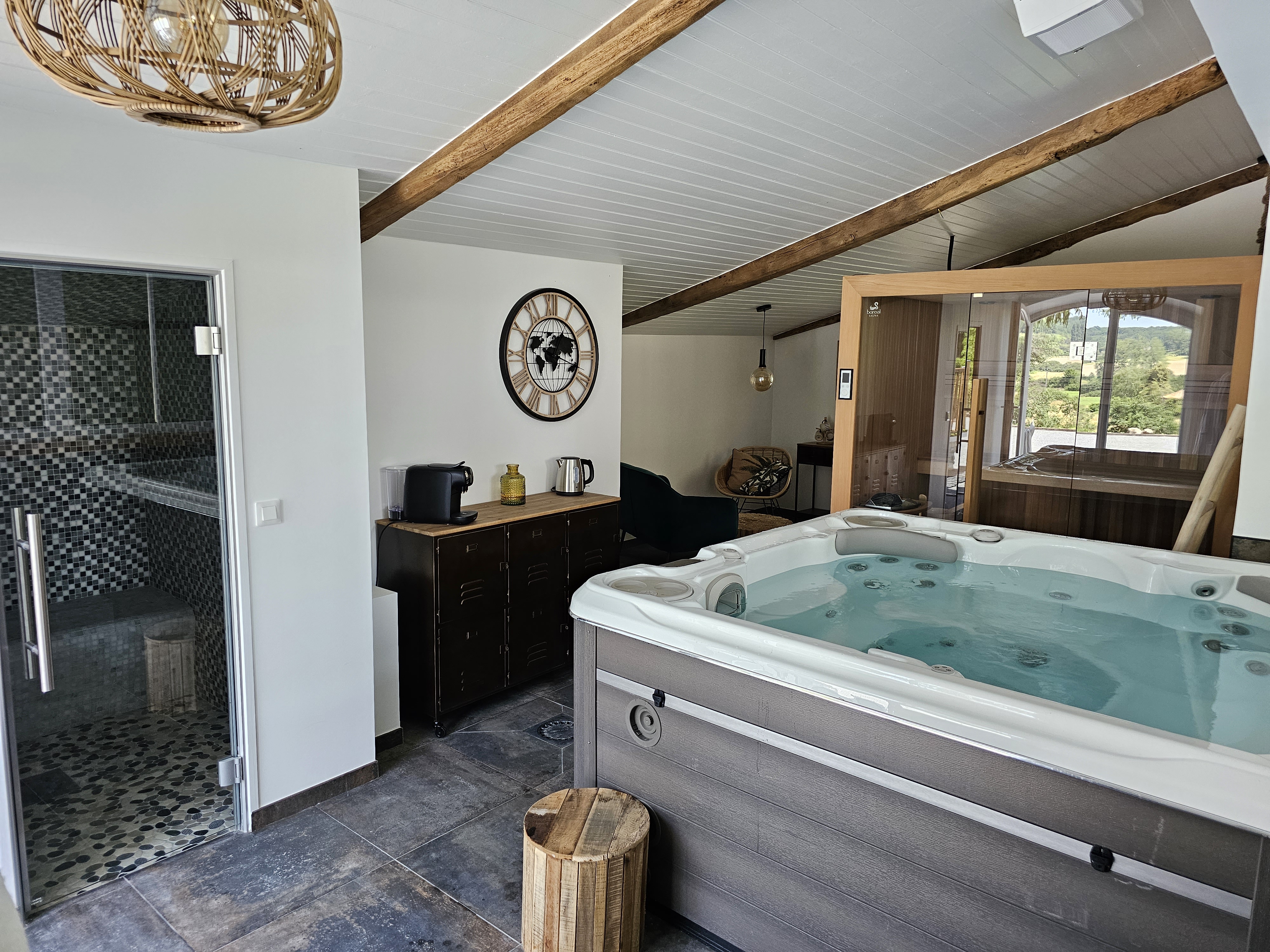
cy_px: 476
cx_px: 635
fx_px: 844
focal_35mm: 23
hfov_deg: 73.9
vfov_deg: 58.9
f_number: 1.7
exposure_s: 1/180
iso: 250
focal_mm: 6.3
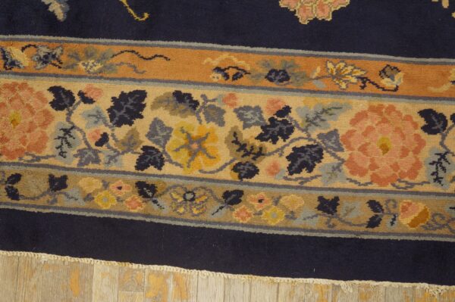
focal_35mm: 30
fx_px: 379
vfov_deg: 43.5
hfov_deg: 62.0
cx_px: 228
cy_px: 151
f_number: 4
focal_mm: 20
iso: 1250
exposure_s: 1/60
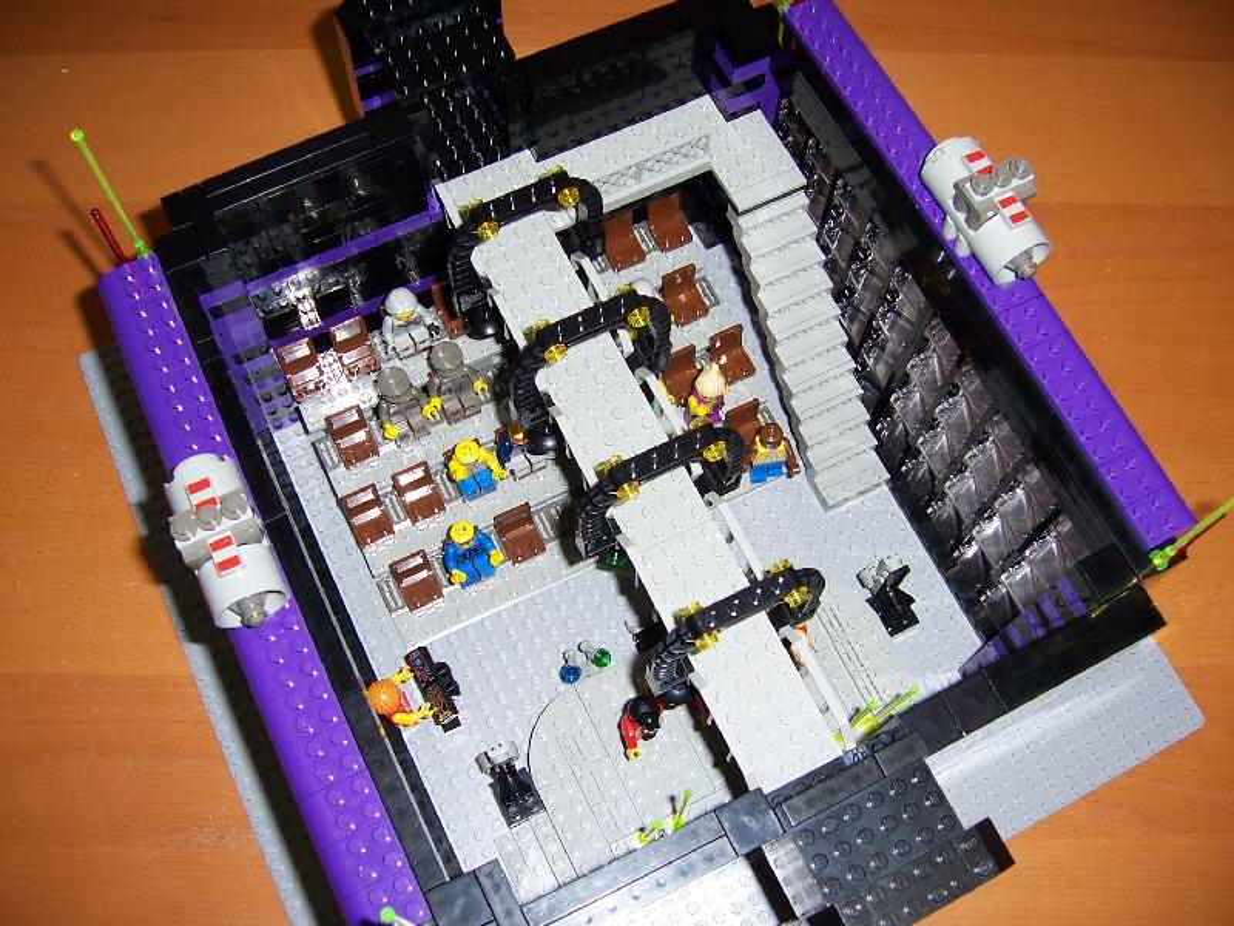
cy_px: 463
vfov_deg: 39.7
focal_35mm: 36
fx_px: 1283
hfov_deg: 51.4
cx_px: 617
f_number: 3
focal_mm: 6
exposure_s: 1/60
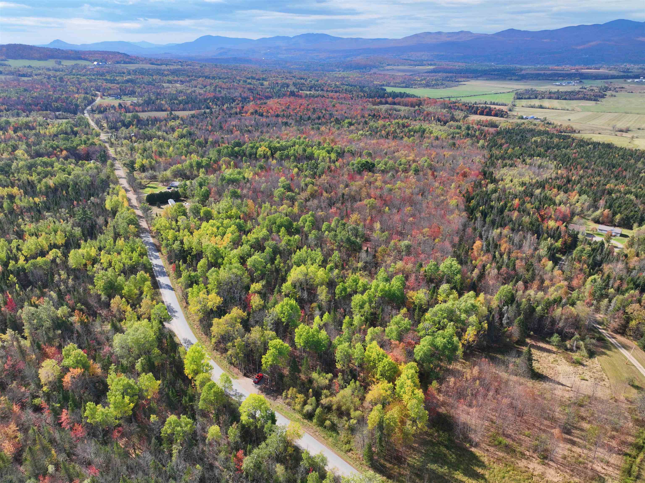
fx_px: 447
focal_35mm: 24
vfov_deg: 56.8
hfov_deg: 71.6
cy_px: 242
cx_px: 322
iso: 190
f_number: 2.8
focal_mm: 12.29
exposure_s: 1/2000
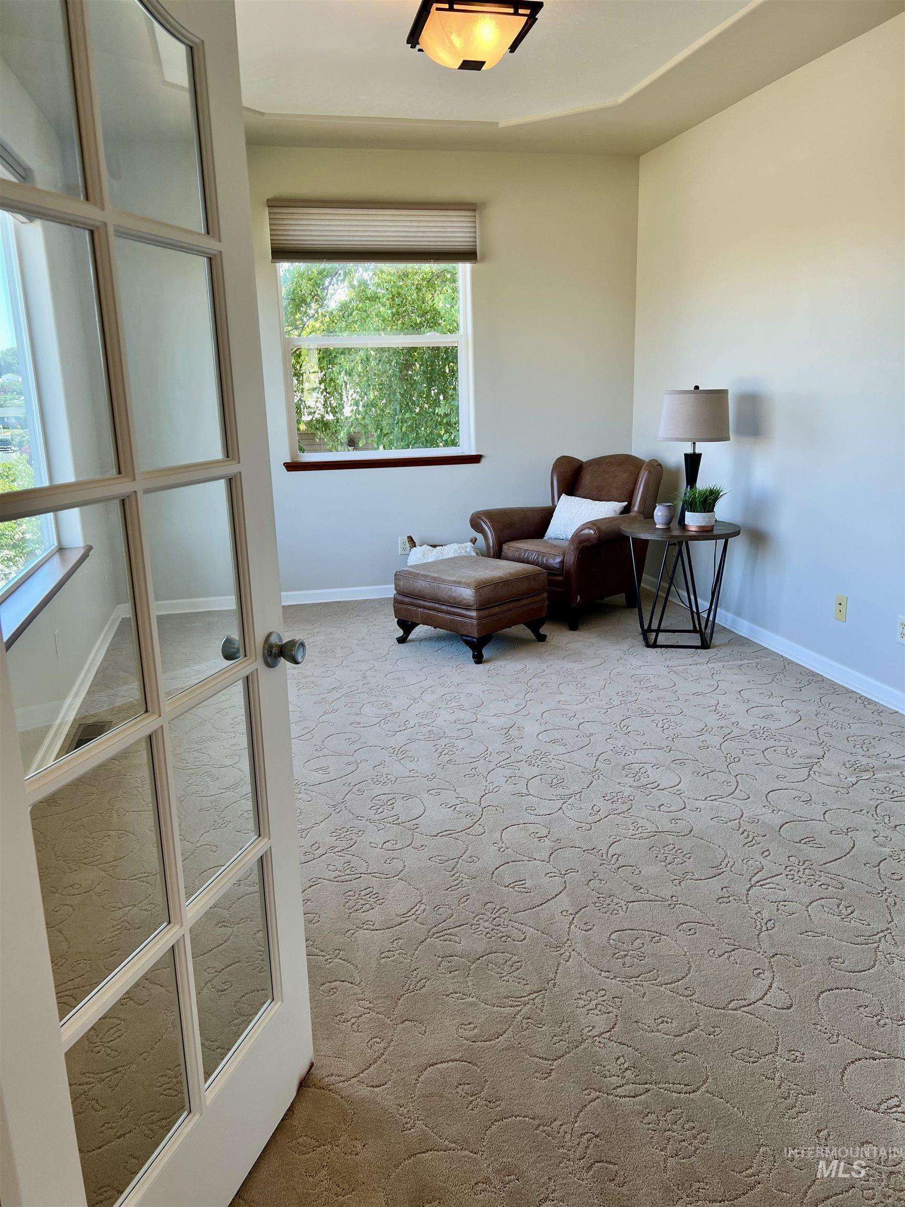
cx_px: 452
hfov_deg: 53.1
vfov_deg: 67.3
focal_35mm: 26
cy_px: 604
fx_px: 906
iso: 32
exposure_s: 1/120
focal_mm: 5.7
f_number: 1.5
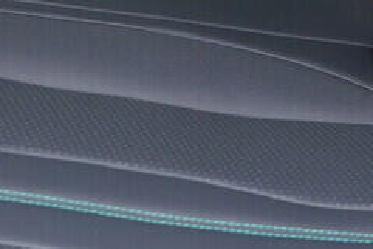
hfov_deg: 9.6
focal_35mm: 215
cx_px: 262
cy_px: -187
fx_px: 2229
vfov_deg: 6.3
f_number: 2.8
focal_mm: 24
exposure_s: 1/40
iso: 400
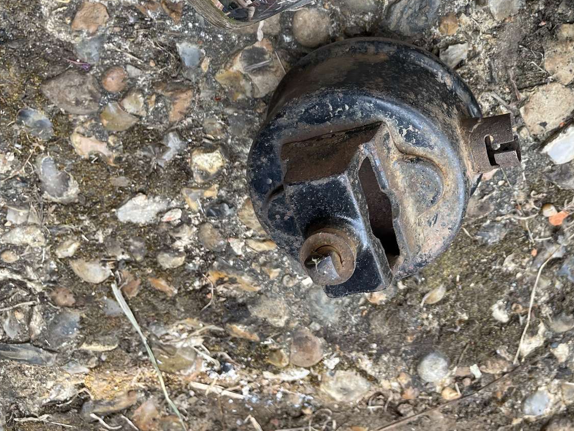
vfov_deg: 30.4
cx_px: 493
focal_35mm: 46
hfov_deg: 38.9
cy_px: 56
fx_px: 763
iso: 32
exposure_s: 1/204
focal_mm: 4.2
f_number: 1.6
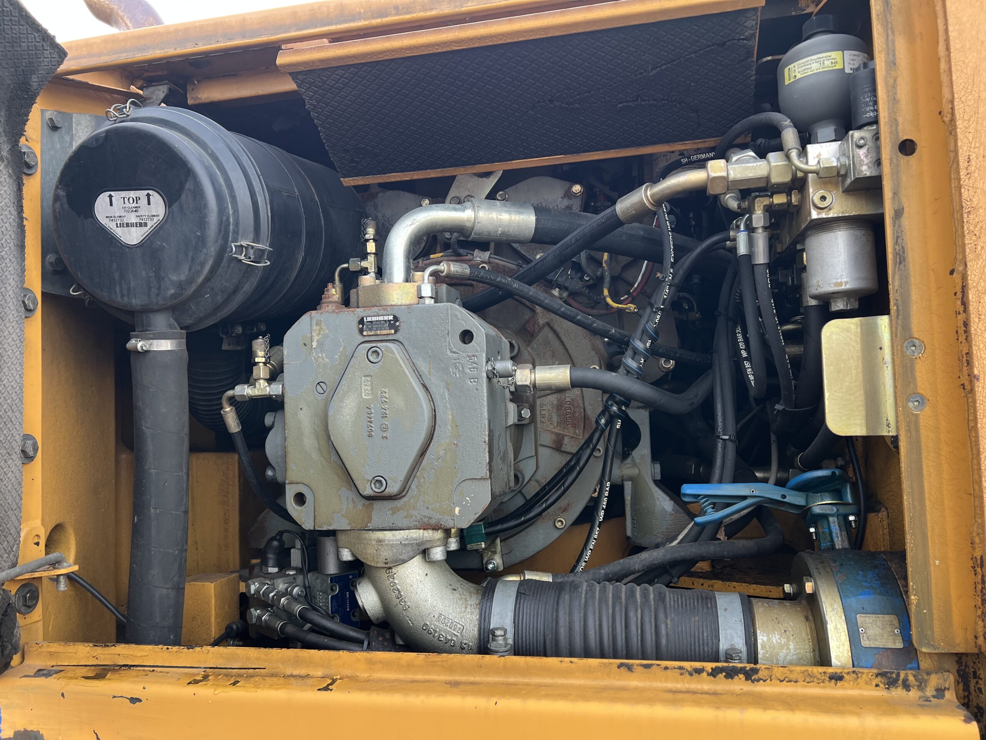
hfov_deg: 67.3
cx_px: 493
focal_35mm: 26
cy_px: 370
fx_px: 741
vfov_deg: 53.1
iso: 50
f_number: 1.5
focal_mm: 5.7
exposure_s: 1/121
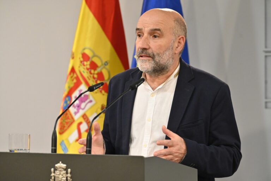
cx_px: 136
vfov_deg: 7.4
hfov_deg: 11.1
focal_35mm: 185
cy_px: 90
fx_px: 1392
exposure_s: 1/200
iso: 4000
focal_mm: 185
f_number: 5
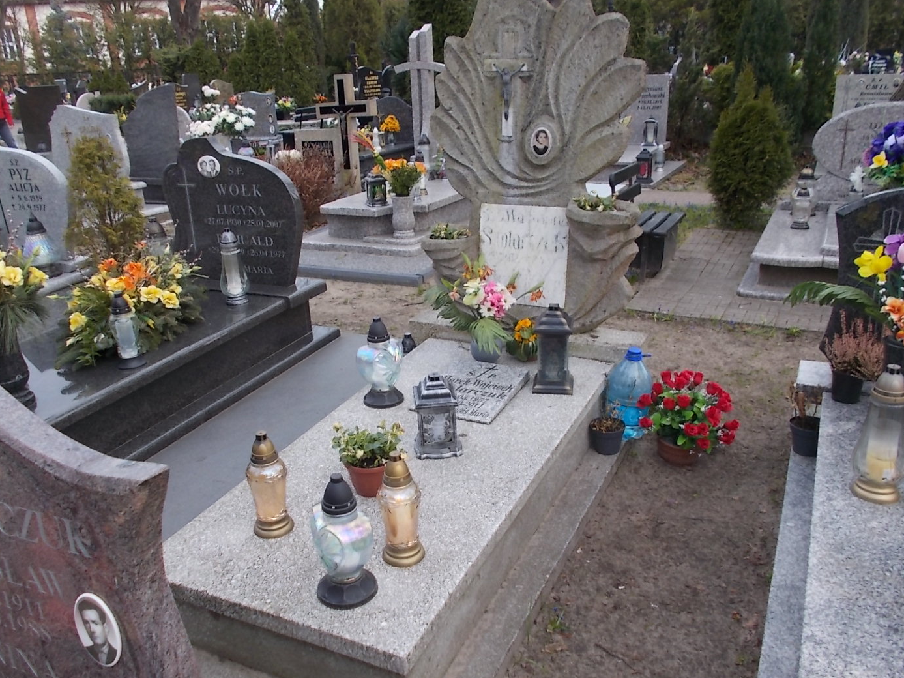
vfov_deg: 46.8
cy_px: 341
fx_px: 783
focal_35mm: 30
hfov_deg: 59.9
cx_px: 429
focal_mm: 4.6
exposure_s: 1/125
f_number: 3.2
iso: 80
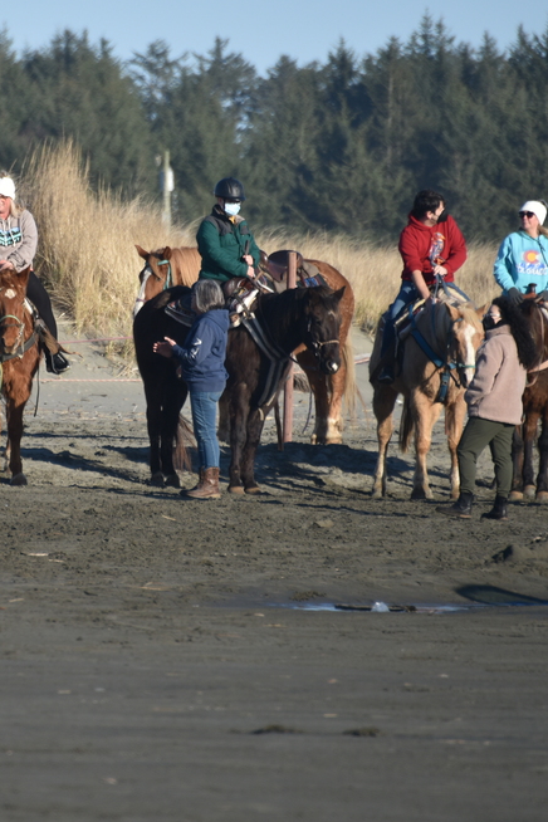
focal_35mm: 587
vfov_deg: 3.5
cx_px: 60
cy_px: 299
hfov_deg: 2.3
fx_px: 13402
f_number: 5.6
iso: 140
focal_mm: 300
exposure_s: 1/640
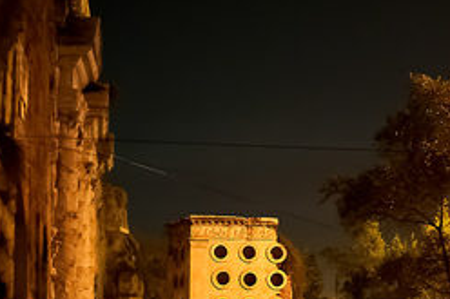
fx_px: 1511
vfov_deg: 11.3
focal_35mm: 121
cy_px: 108
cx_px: 359
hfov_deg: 16.8
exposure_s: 1/30
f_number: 1.8
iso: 2500
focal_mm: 50
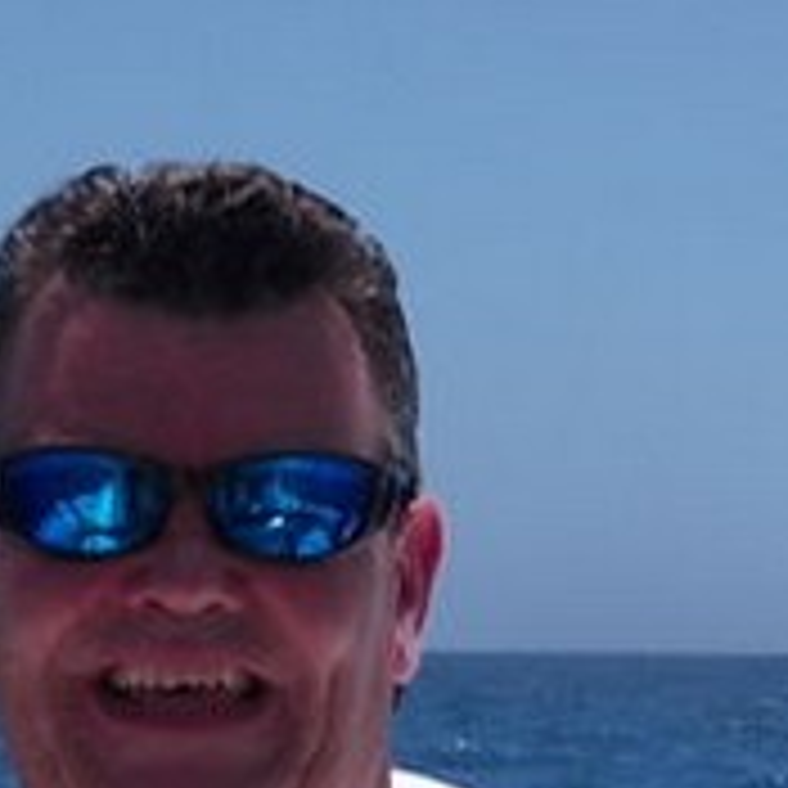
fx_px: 5821
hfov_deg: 7.7
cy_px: 1022
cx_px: 401
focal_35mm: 226
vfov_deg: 7.7
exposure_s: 1/250
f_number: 8.6
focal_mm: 10
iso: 80
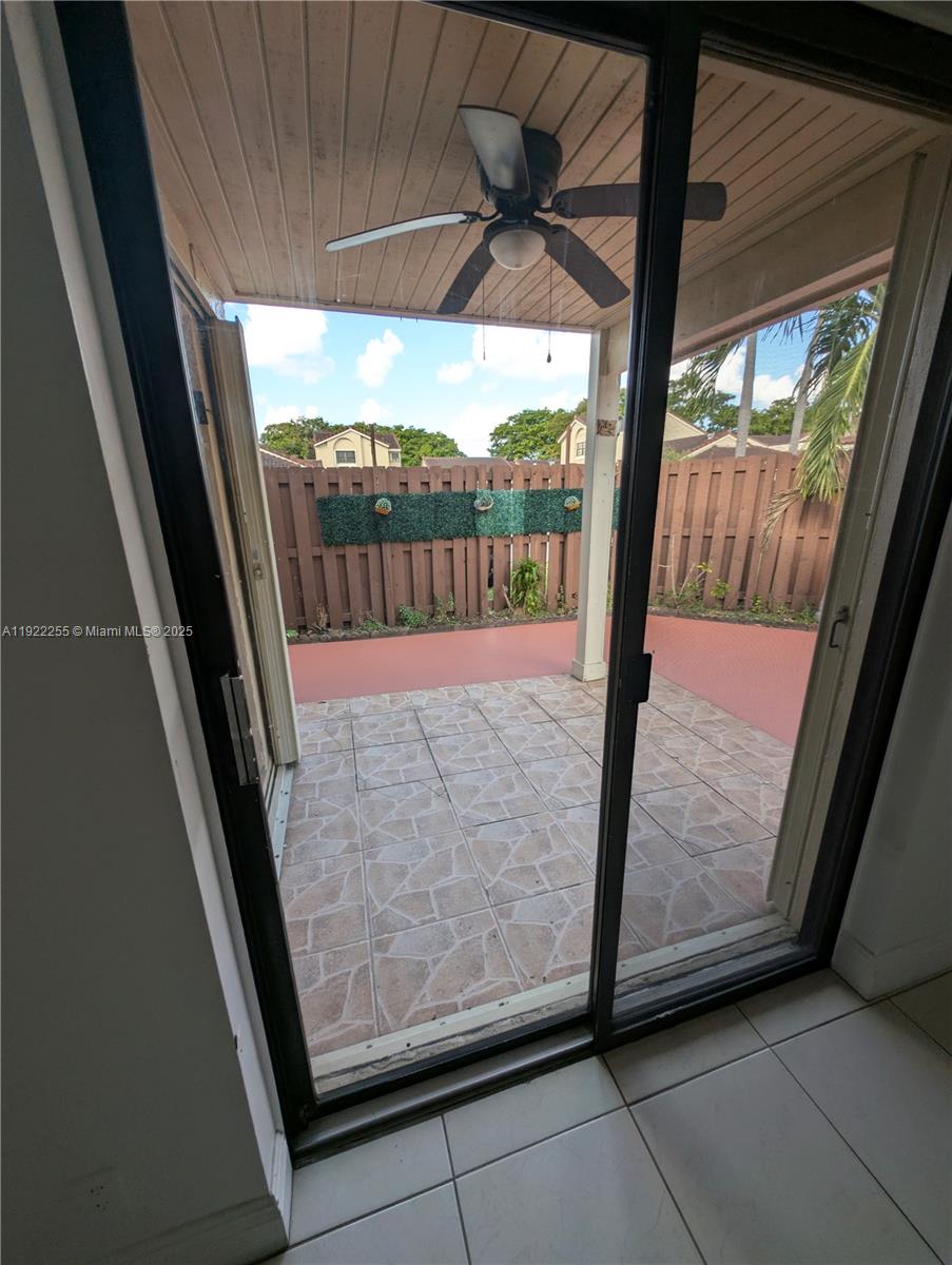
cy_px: 632
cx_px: 476
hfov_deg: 94.6
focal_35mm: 12
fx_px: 439
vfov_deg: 110.5
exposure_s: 1/344
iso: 47
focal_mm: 2.23
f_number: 1.95
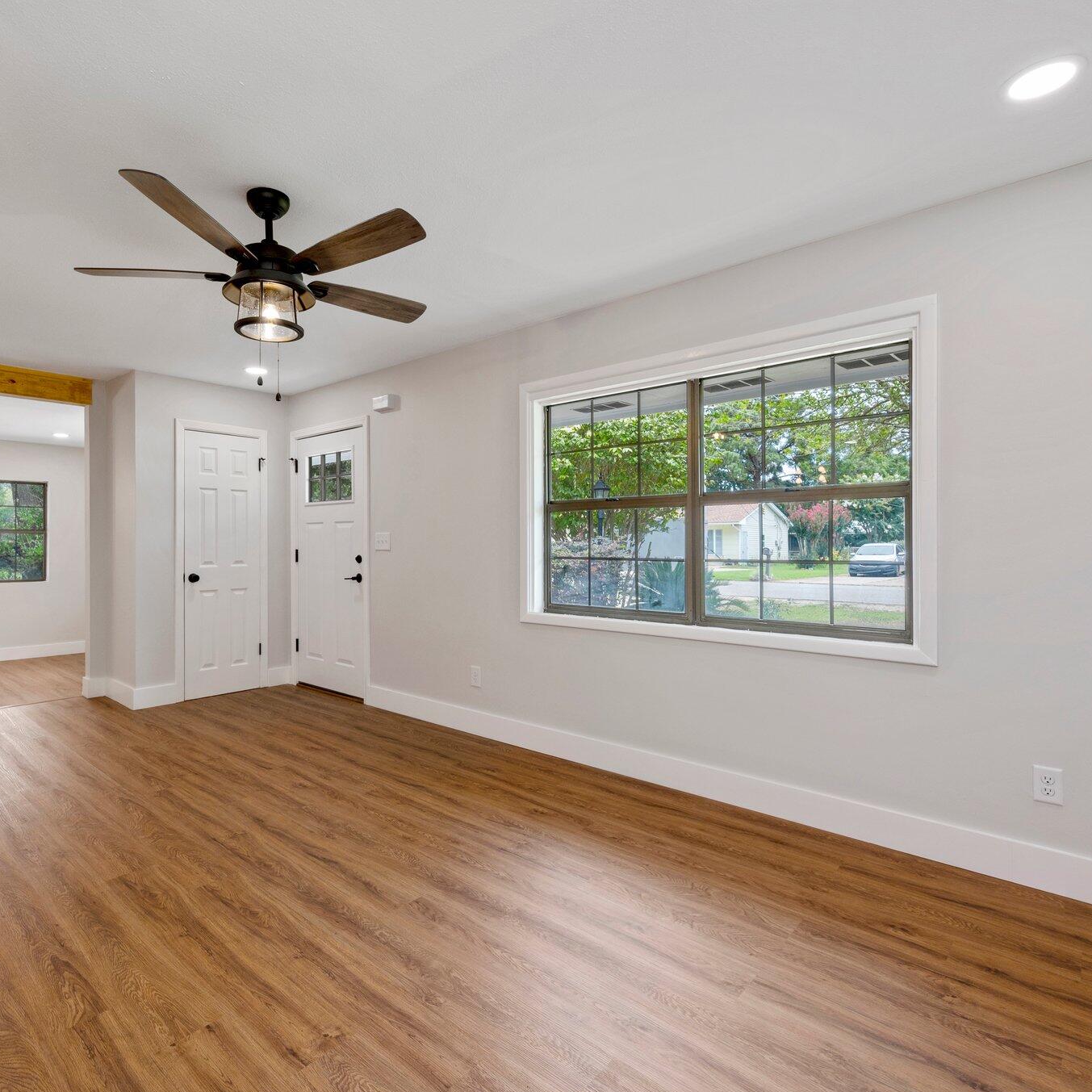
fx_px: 642
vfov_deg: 80.7
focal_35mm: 18
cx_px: 465
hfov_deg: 80.2
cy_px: 549
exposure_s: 1/20
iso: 320
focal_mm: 14
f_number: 9
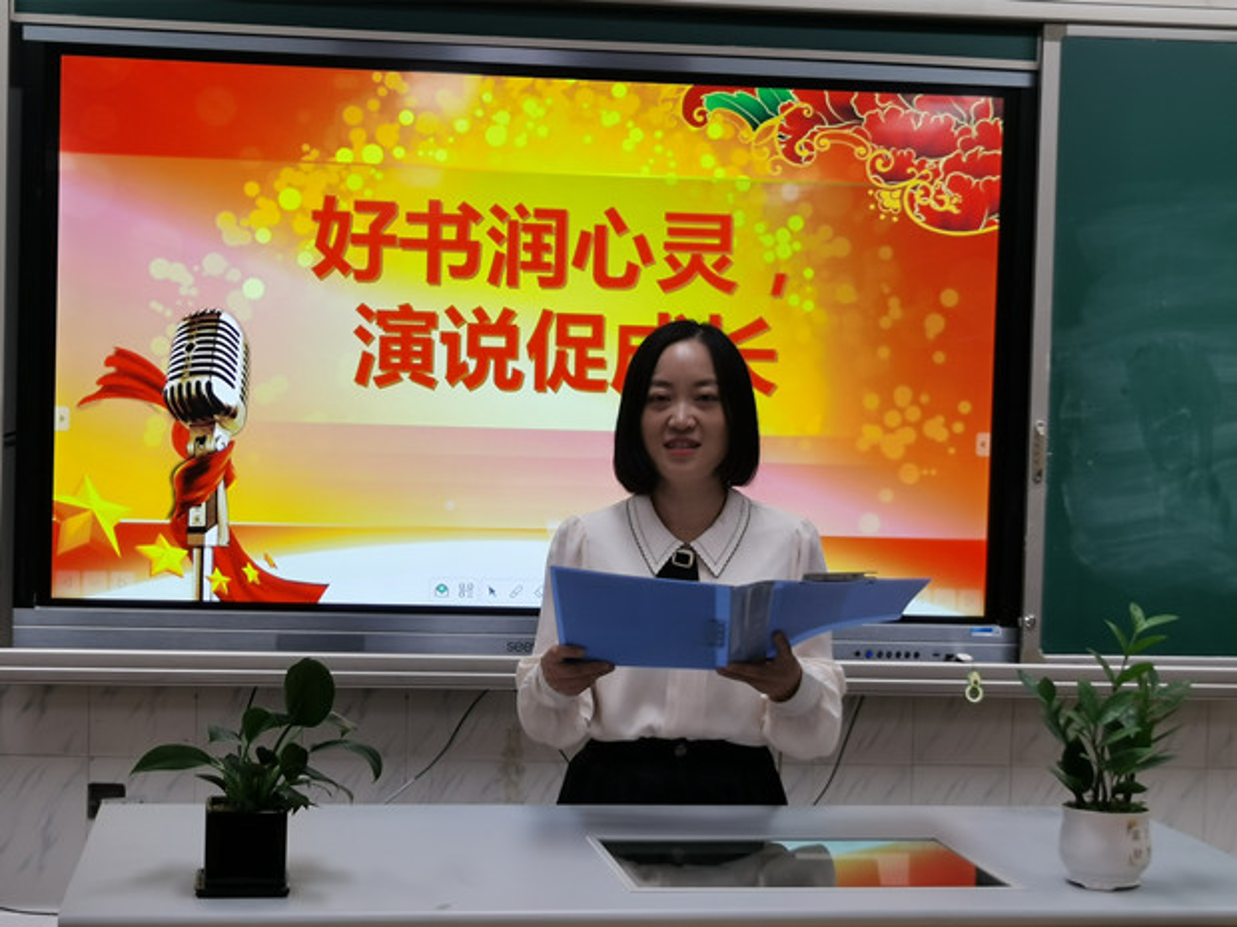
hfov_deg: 34.9
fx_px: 1965
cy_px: 464
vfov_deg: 26.6
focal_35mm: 55
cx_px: 618
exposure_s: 1/100
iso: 50
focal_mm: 5.58
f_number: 1.8
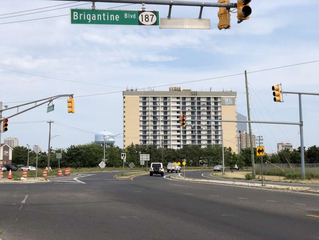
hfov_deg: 36.8
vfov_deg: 28.0
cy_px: 120
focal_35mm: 52
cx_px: 160
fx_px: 479
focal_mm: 6
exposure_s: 1/1312
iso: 16
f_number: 2.4
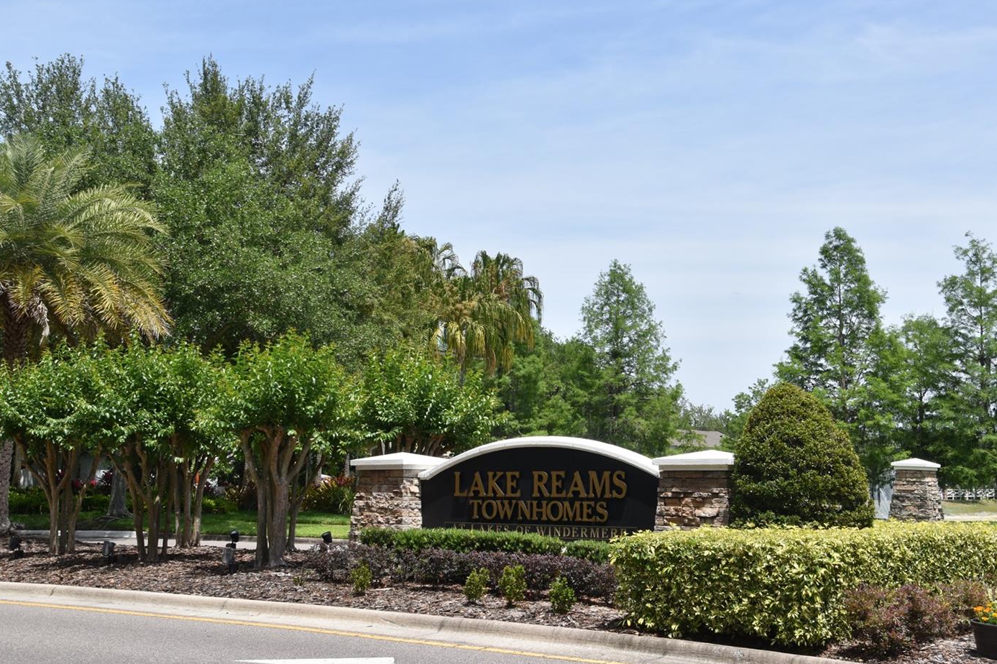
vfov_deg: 29.9
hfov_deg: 43.5
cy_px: 332
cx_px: 559
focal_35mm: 45
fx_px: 1246
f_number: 9
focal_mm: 26
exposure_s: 1/320
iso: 200
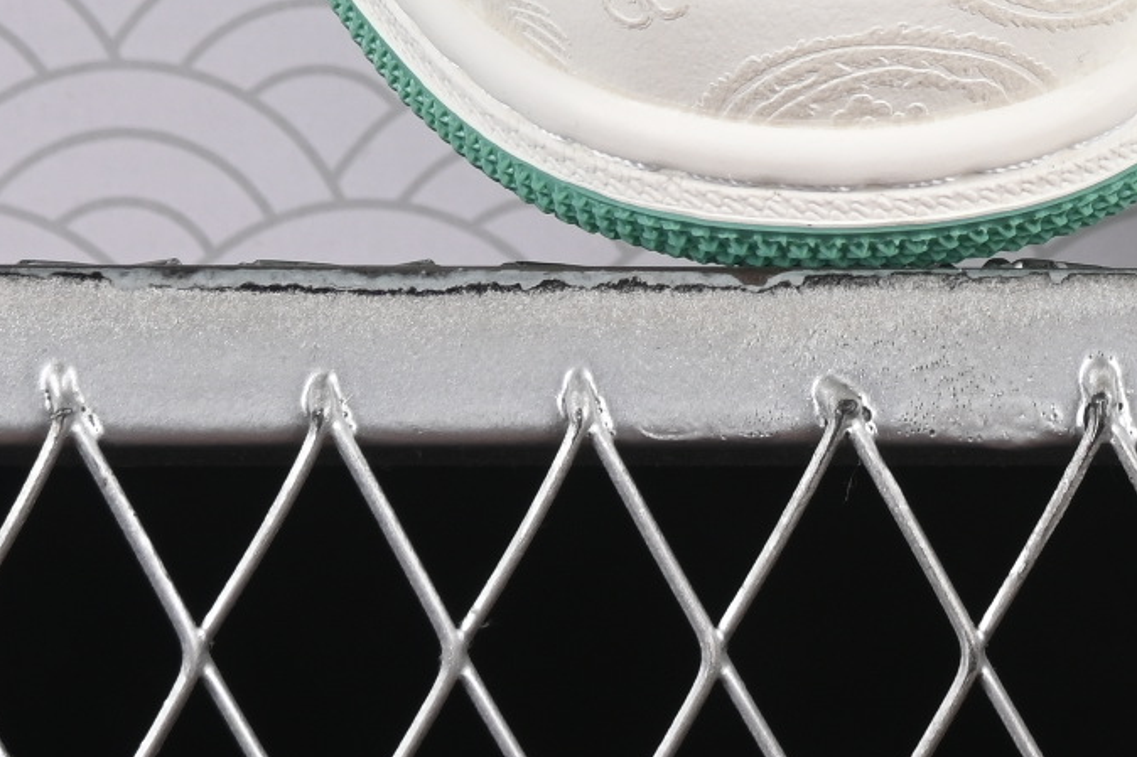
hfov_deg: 6.6
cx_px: 1312
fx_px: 9788
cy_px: -706
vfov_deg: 4.4
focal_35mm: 310
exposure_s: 1/80
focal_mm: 50
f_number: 8
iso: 160
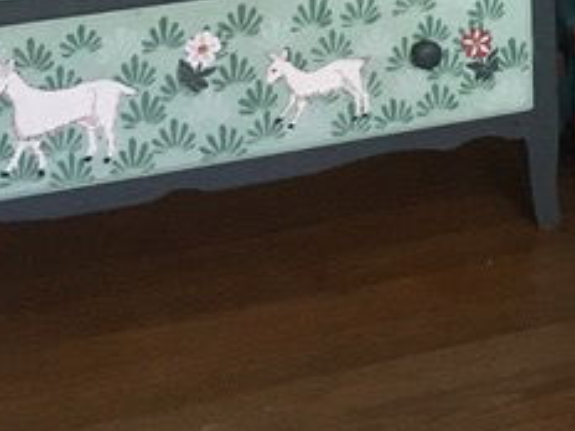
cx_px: 853
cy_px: -300
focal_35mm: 128
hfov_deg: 14.4
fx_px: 2126
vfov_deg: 10.9
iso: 200
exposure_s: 1/25
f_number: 2.2
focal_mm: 4.15
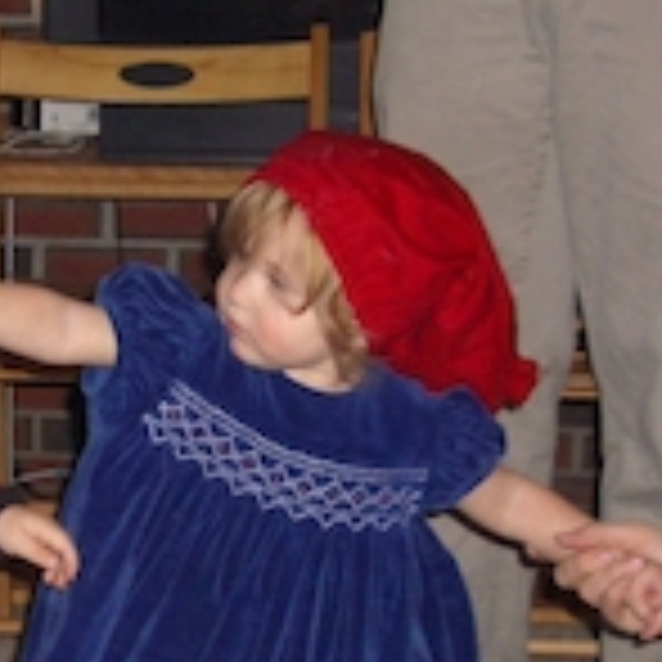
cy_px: 495
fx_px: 2423
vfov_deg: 15.5
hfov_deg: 15.3
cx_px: 11
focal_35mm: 112
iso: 100
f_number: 2.6
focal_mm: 5.8
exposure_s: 1/60
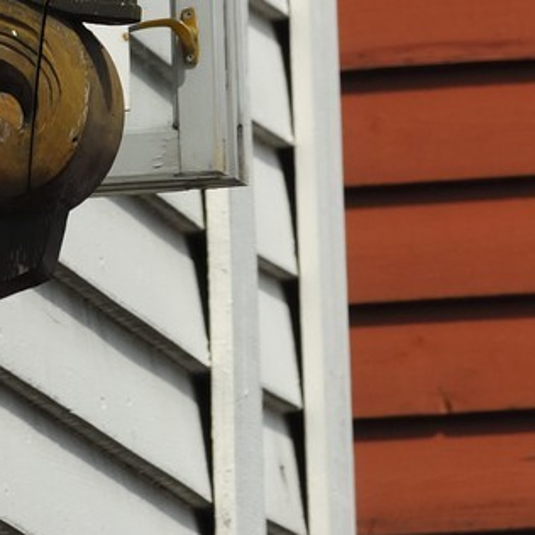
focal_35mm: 1032
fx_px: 18045
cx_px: -19
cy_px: -813
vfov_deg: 1.7
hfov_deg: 1.7
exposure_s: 1/500
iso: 100
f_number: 8
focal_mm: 160
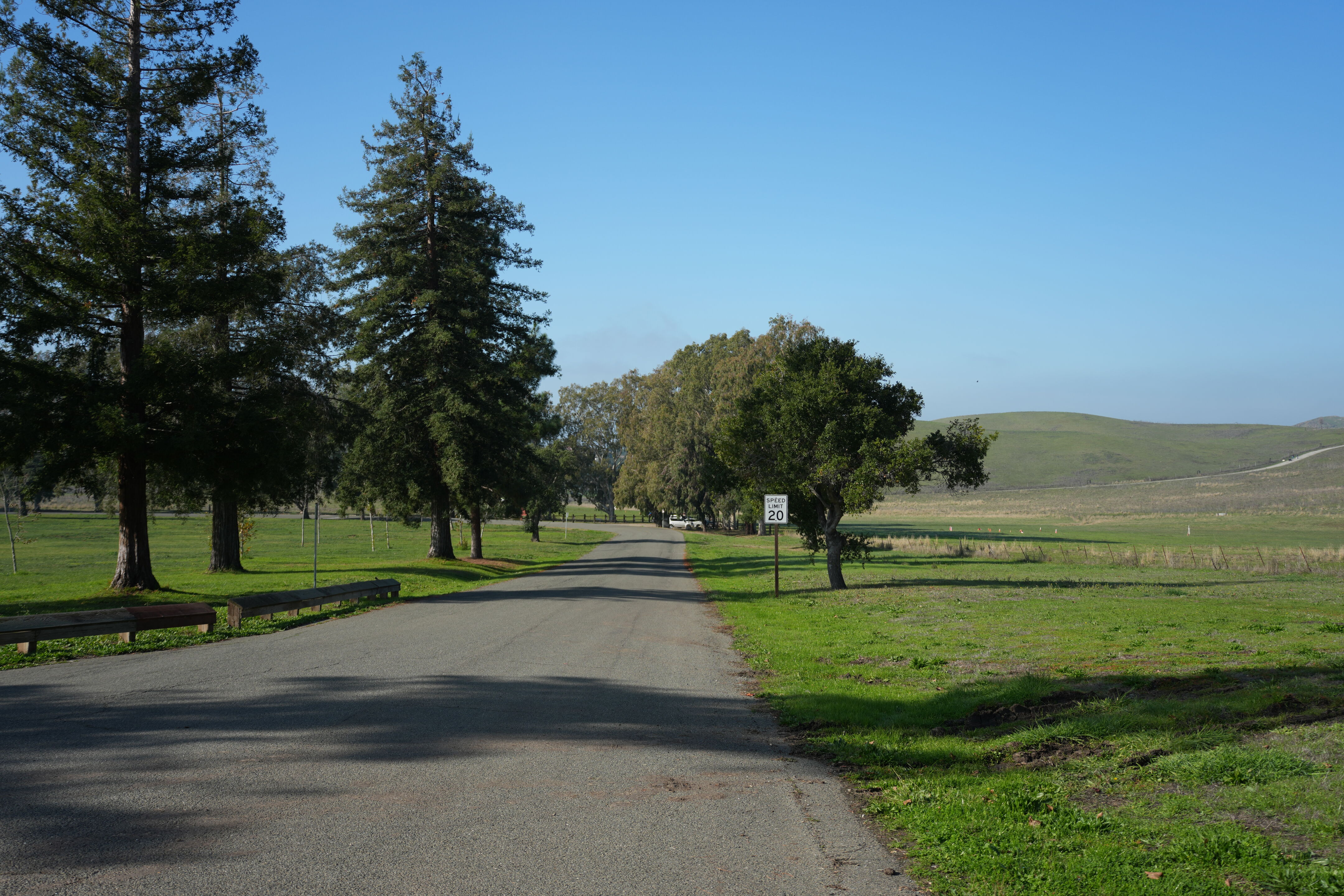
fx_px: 1381
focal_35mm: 37
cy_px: 448
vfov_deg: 35.9
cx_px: 672
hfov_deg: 51.9
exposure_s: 1/640
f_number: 5
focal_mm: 37
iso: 100
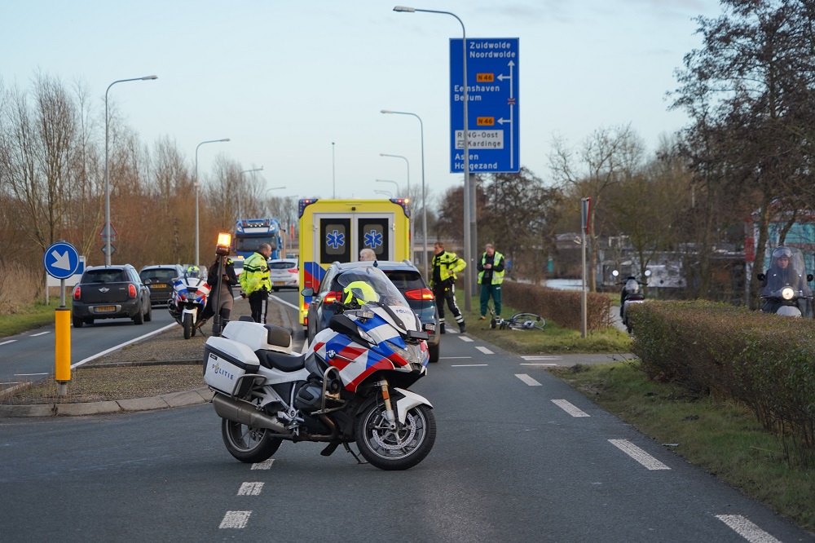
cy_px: 272
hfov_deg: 19.3
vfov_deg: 12.9
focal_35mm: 106
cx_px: 408
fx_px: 2399
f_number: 6.3
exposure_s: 1/125
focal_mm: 106
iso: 200
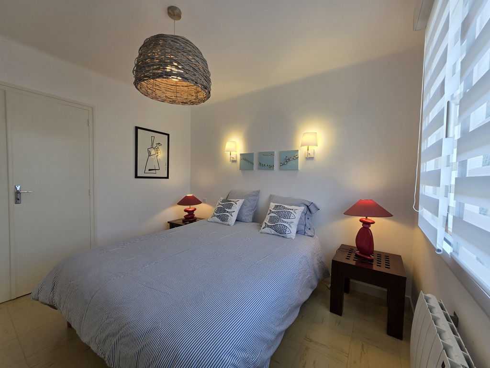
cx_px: 245
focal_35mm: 13
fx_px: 184
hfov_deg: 106.2
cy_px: 184
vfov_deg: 89.9
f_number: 1.9
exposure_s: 1/100
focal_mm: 2.2
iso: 50
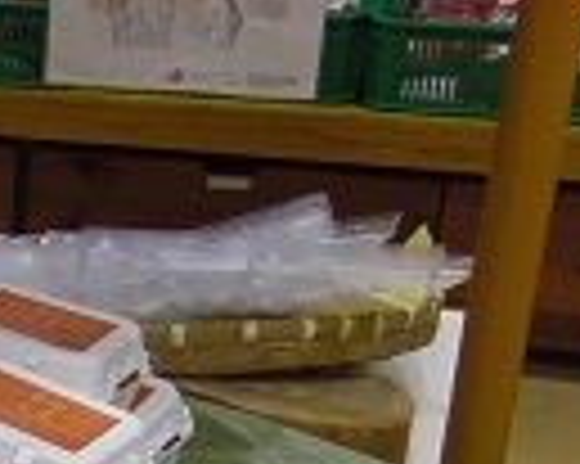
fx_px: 1904
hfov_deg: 15.3
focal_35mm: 111
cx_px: -411
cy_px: 554
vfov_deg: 13.5
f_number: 3.9
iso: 320
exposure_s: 1/40
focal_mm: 5
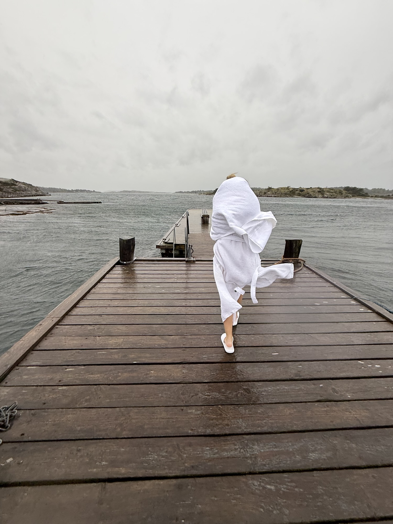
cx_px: 196
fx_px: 212
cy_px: 262
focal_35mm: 14
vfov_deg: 102.1
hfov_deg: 85.7
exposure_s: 1/163
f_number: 2.2
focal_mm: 2.22
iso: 50
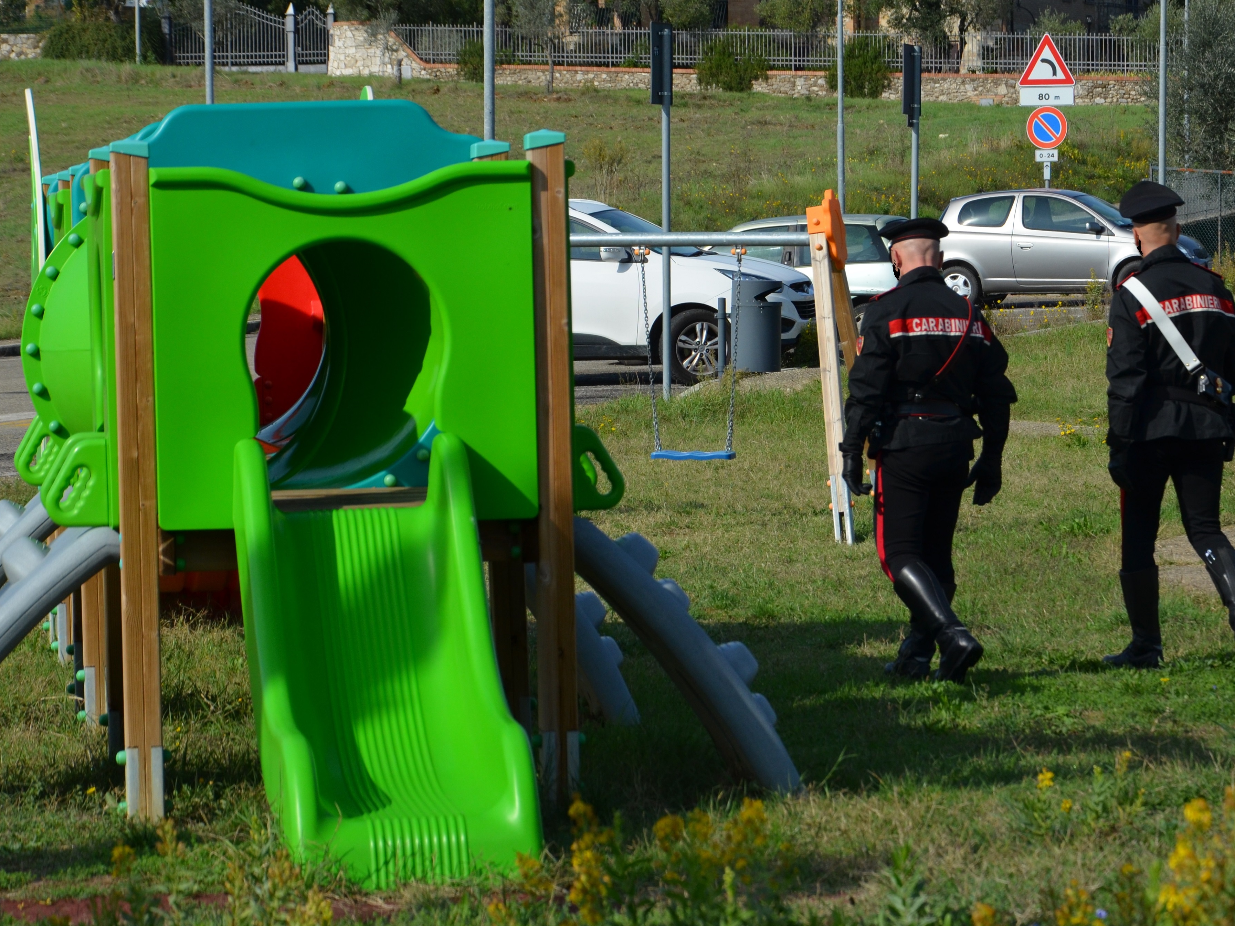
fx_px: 4372
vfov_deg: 12.1
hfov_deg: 16.1
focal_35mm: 123
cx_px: 669
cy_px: 462
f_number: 7.1
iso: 400
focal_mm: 75
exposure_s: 1/2000
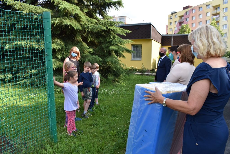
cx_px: 115
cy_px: 77
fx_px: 173
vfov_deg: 47.9
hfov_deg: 67.4
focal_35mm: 27
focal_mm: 18
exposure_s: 1/250
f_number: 8
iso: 320
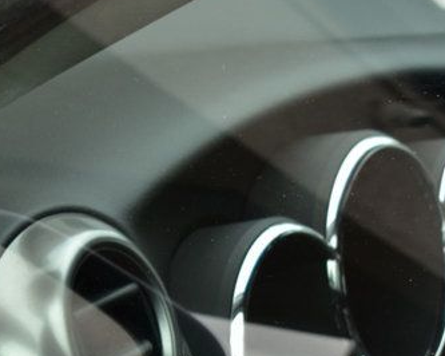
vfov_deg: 7.4
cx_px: -99
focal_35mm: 208
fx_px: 2738
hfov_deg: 9.2
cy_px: 359
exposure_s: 1/125
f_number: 9
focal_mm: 48
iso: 400
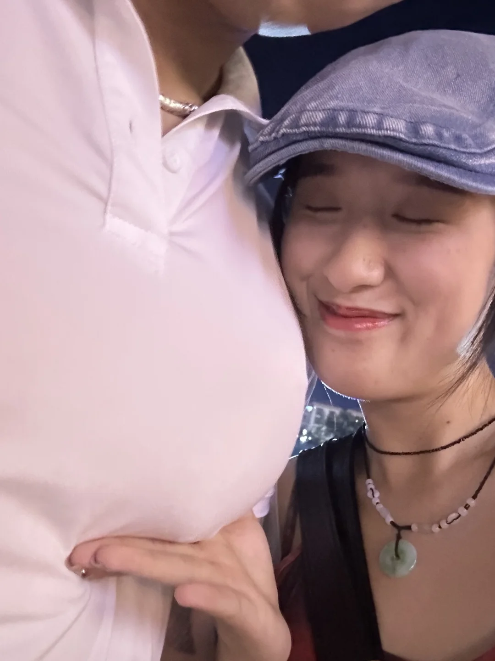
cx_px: 248
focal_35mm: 30
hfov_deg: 46.8
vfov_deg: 60.0
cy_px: 330
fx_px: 572
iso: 1250
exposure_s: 1/17
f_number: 1.9
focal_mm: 2.69
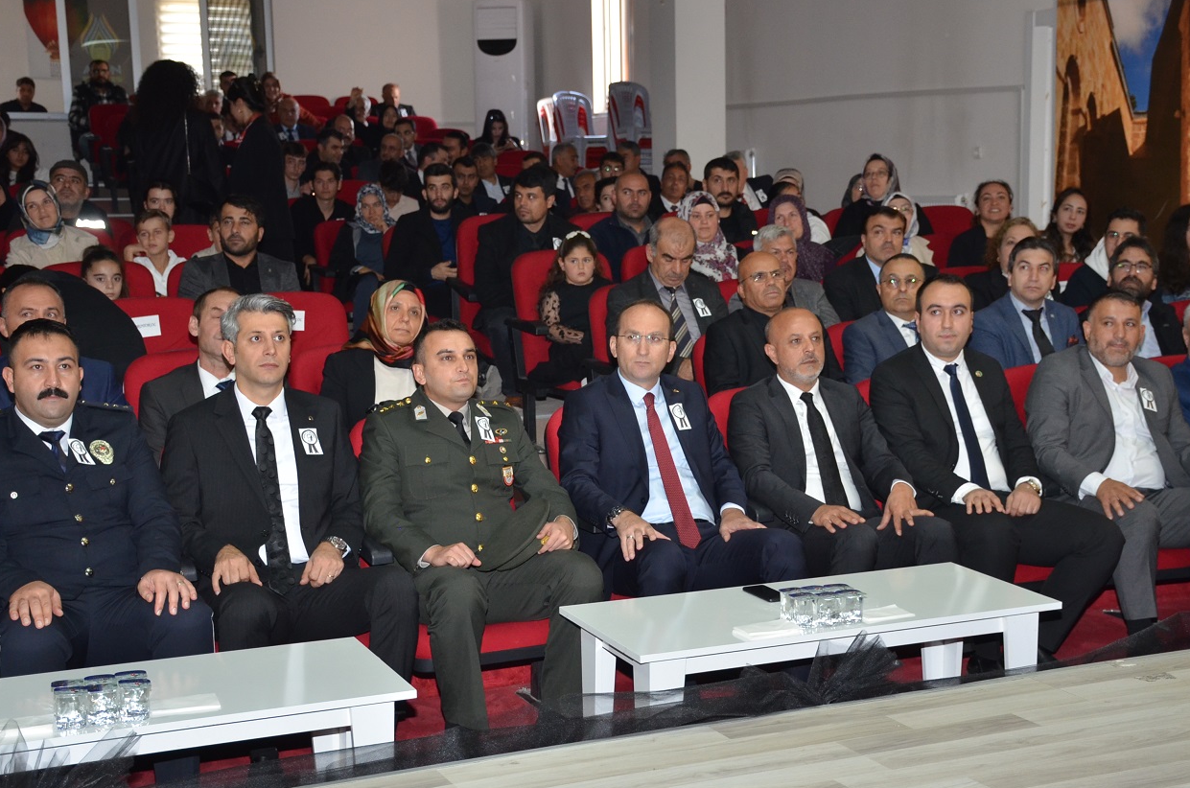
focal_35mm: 58
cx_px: 614
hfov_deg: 34.5
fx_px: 1913
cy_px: 423
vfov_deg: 23.3
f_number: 4
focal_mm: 32
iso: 800
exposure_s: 1/60
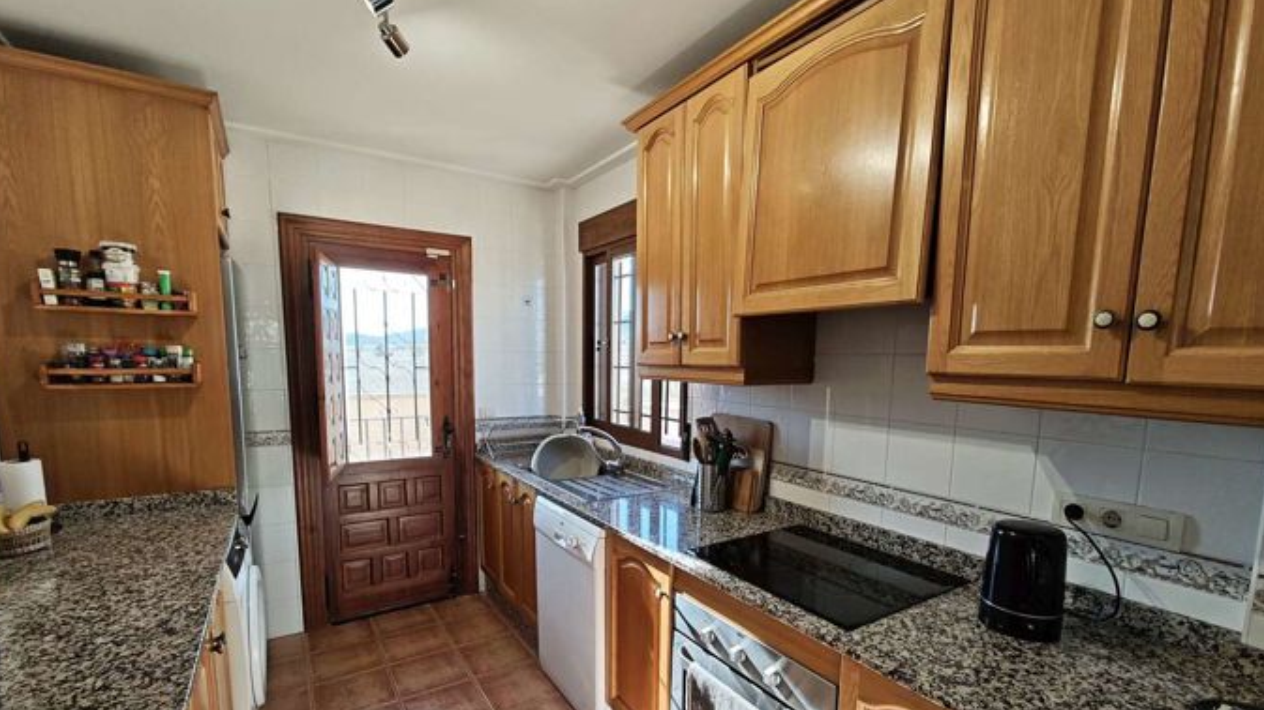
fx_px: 536
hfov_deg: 99.4
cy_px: 432
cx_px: 641
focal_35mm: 16
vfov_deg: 66.3
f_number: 2.2
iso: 80
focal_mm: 2.16
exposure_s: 1/104
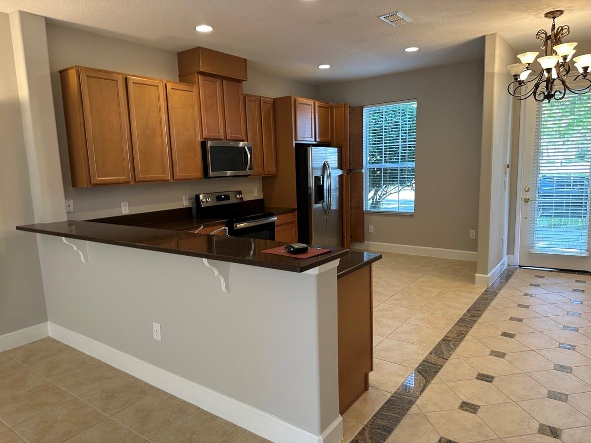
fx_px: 410
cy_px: 222
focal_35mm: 24
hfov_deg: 71.6
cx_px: 296
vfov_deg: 56.8
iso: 125
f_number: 1.78
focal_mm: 6.86
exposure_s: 1/60
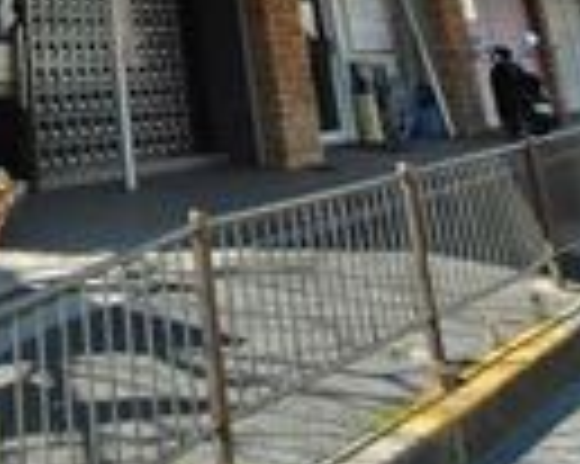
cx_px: -130
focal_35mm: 56
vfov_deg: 18.9
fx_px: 961
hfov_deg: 28.8
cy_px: -426
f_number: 10
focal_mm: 8
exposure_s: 1/400
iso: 800
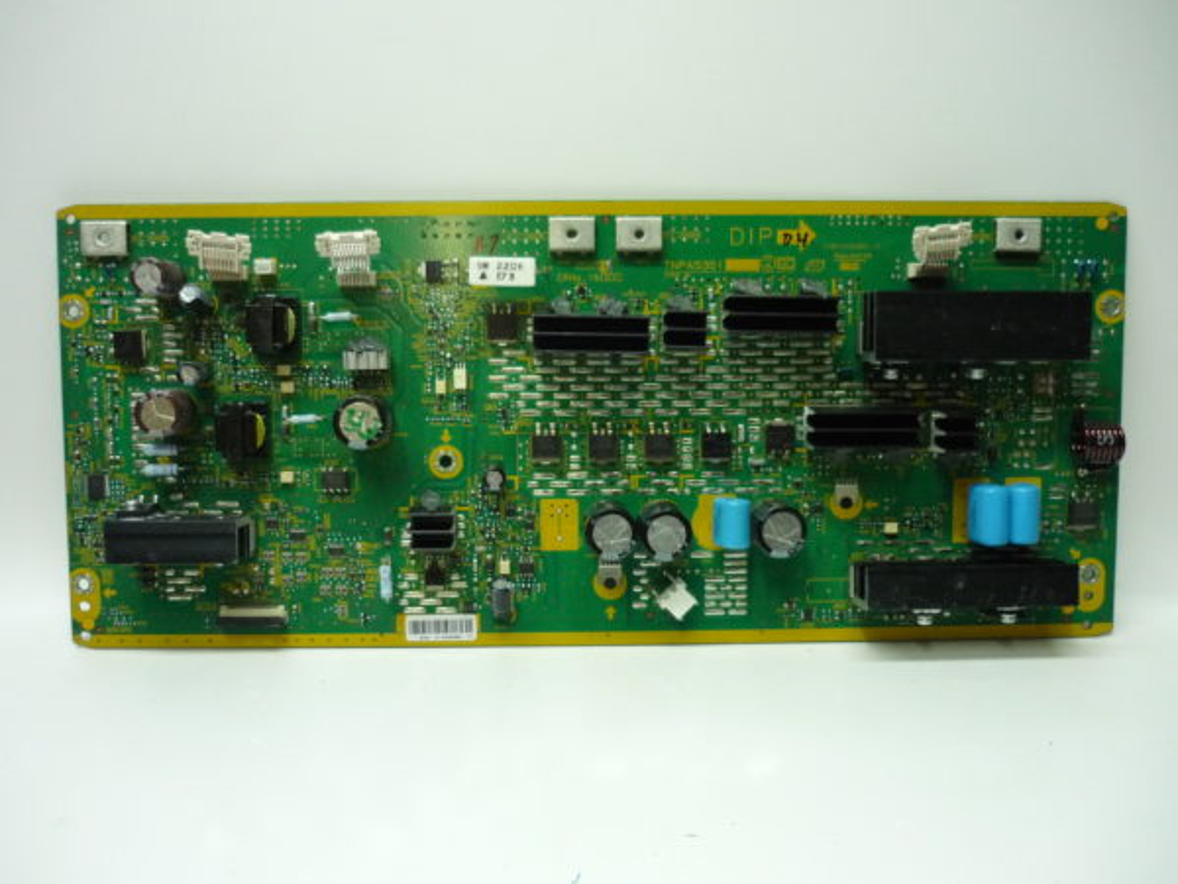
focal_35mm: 33
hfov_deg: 55.4
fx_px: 1123
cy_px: 442
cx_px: 589
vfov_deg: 42.9
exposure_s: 1/30
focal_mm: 5.5
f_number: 2.8
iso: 400
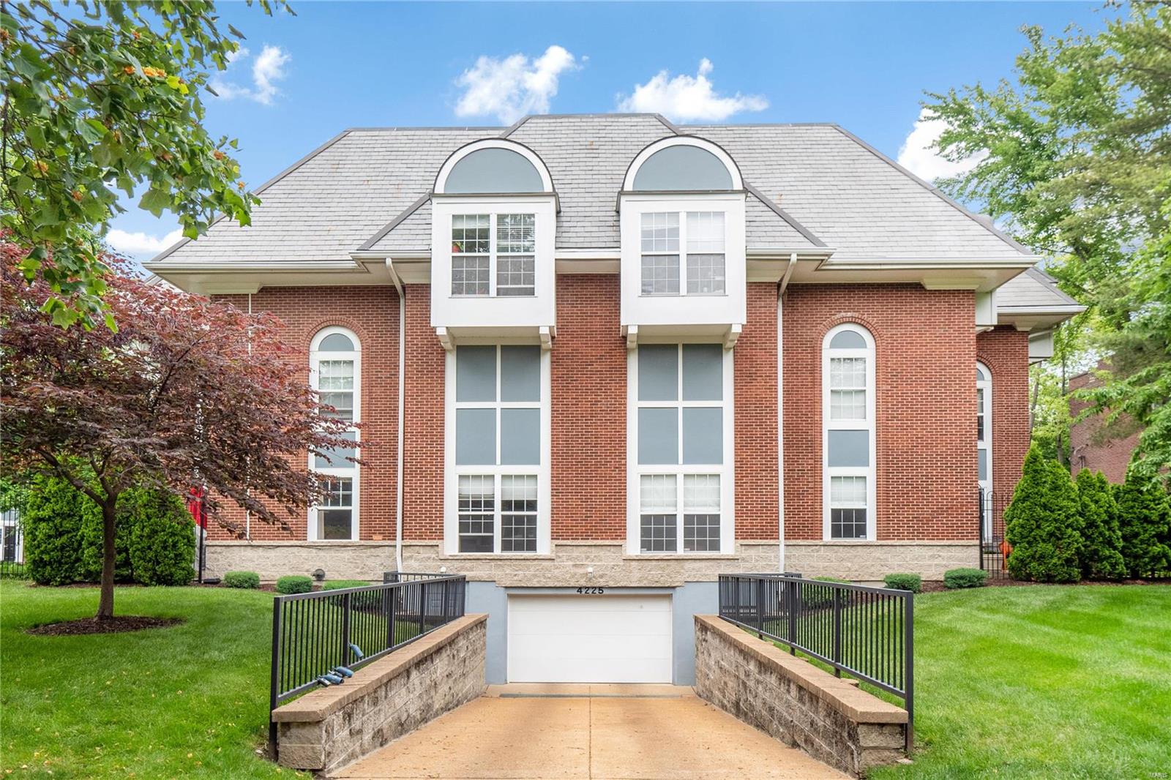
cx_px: 586
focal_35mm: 22
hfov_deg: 78.6
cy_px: 390
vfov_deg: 57.2
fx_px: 715
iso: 400
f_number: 8
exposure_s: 1/250
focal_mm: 11
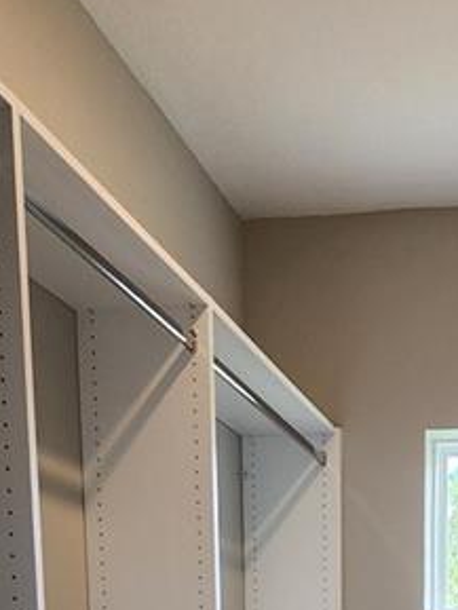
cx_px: 473
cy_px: 876
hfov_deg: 25.5
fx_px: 952
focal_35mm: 54
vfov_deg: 27.0
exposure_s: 1/60
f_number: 2.2
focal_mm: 2.2
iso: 125
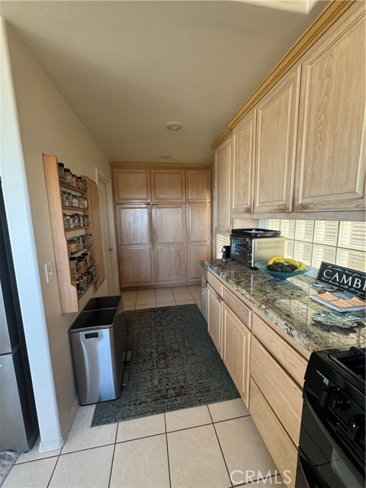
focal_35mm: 14
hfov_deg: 85.7
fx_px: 197
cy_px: 244
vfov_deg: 102.1
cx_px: 183
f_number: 2.2
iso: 200
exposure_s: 1/99
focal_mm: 2.22
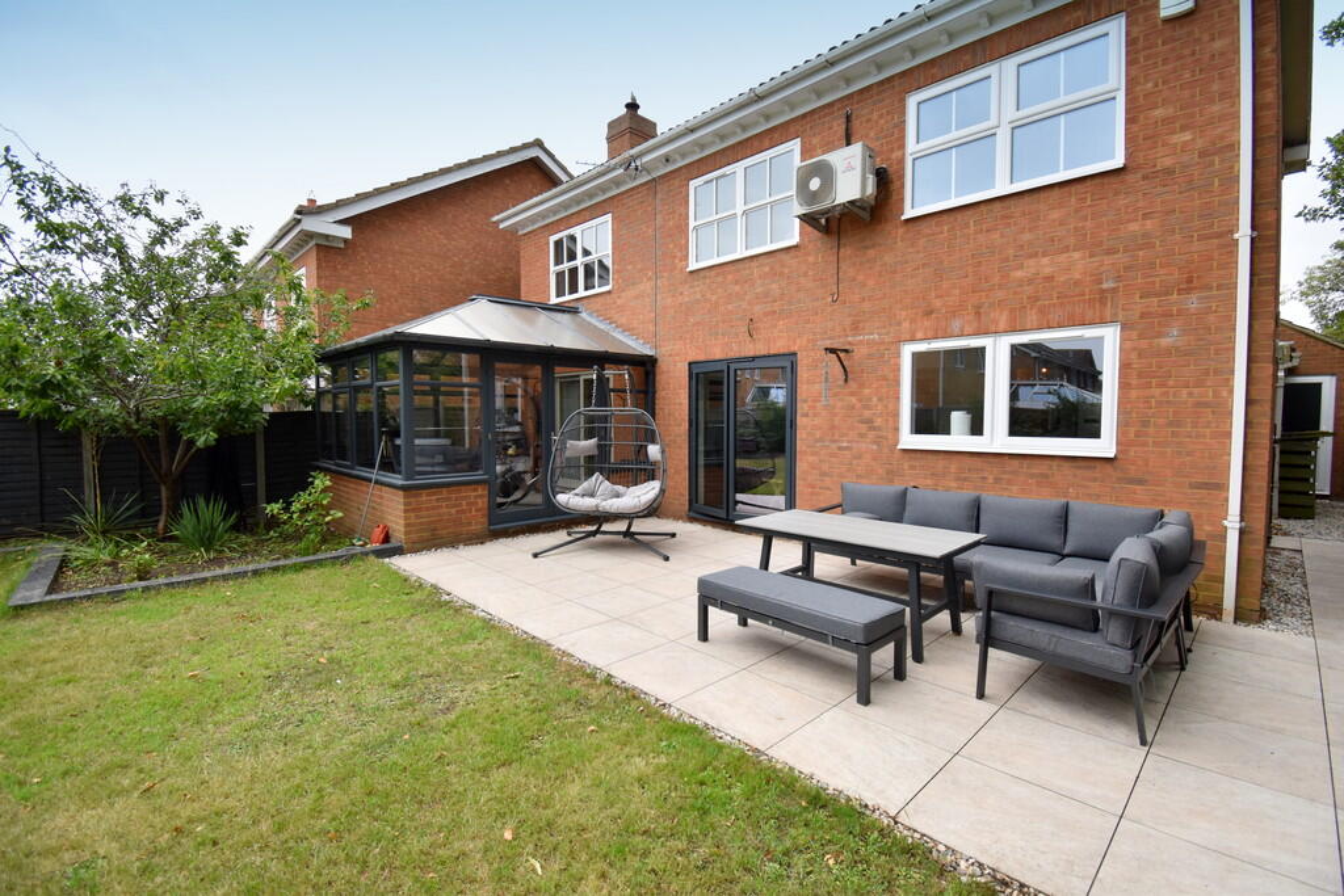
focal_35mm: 15
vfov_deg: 77.3
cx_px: 672
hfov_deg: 100.4
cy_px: 448
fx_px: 560
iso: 250
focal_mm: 10
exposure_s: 1/250
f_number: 5.6
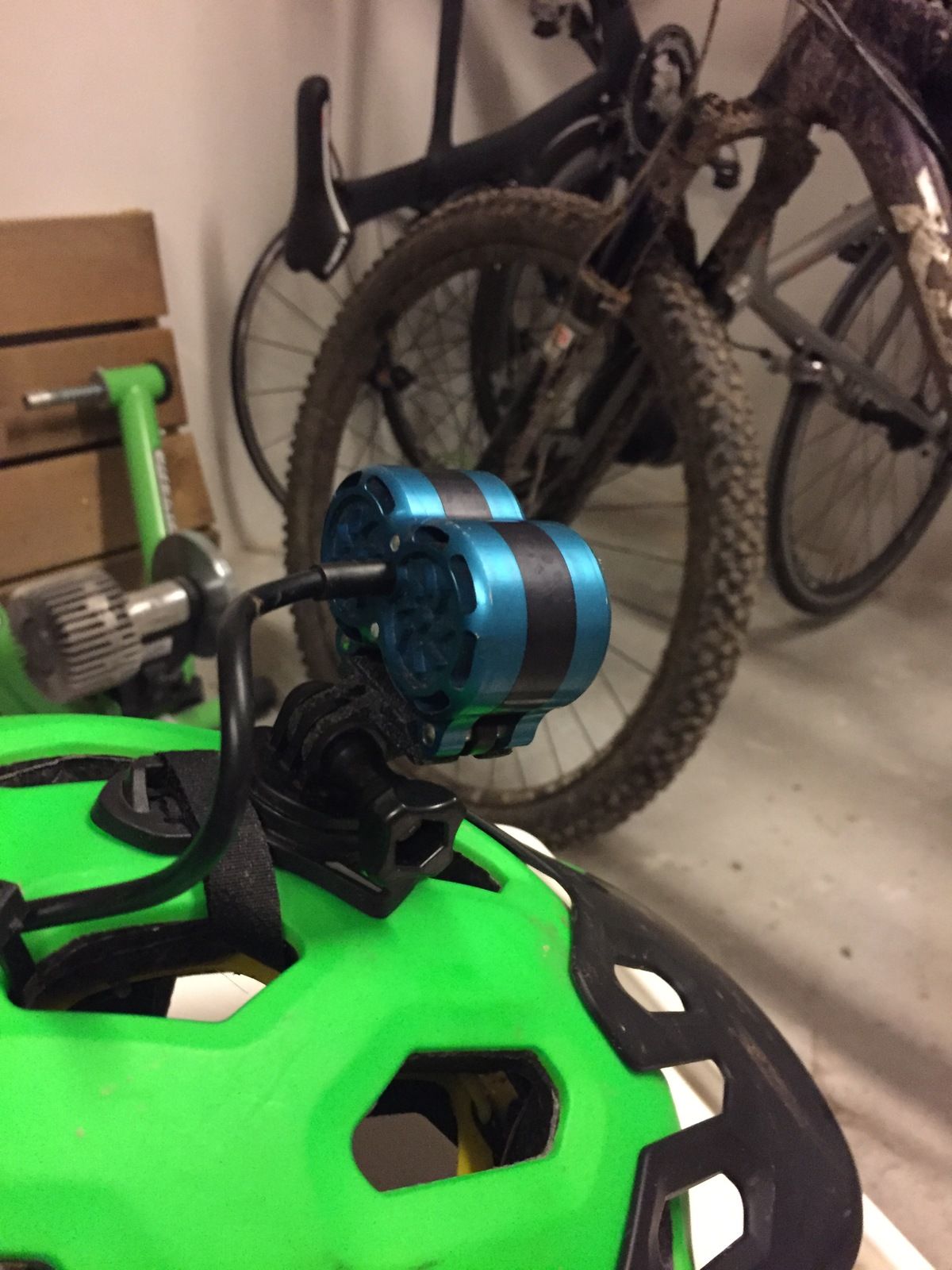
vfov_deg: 61.7
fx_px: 1063
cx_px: 476
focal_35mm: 29
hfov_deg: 48.2
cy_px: 635
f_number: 2.2
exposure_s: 1/17
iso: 400
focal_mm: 4.15
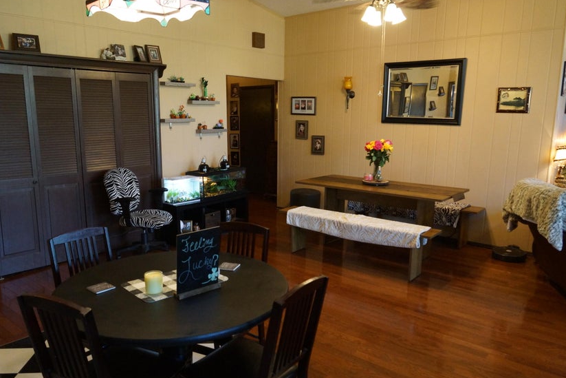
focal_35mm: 28
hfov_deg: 65.4
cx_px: 264
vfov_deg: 46.4
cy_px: 200
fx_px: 440
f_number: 4
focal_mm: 16
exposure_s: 1/60
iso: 1250
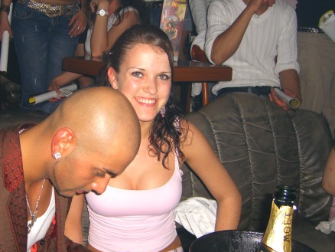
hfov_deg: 36.4
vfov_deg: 28.1
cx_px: 109
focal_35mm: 52
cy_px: 120
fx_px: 504
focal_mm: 7.9
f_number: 2.8
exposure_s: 1/60
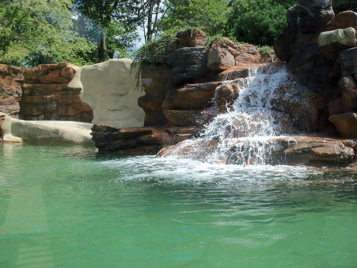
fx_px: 361
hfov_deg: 52.6
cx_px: 178
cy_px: 134
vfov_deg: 40.7
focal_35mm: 35
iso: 80
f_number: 5.5
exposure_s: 1/250
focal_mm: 6.3
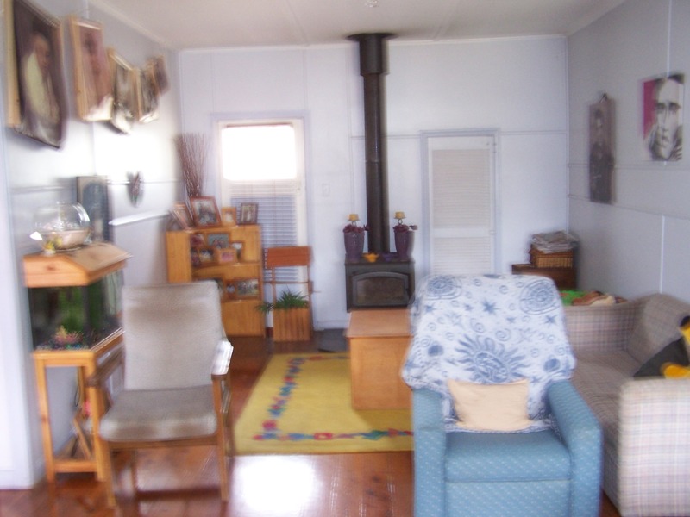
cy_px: 258
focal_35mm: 38
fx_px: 757
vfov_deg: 37.7
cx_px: 345
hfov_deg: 49.0
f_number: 2.8
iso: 140
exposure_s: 1/4
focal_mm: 6.3
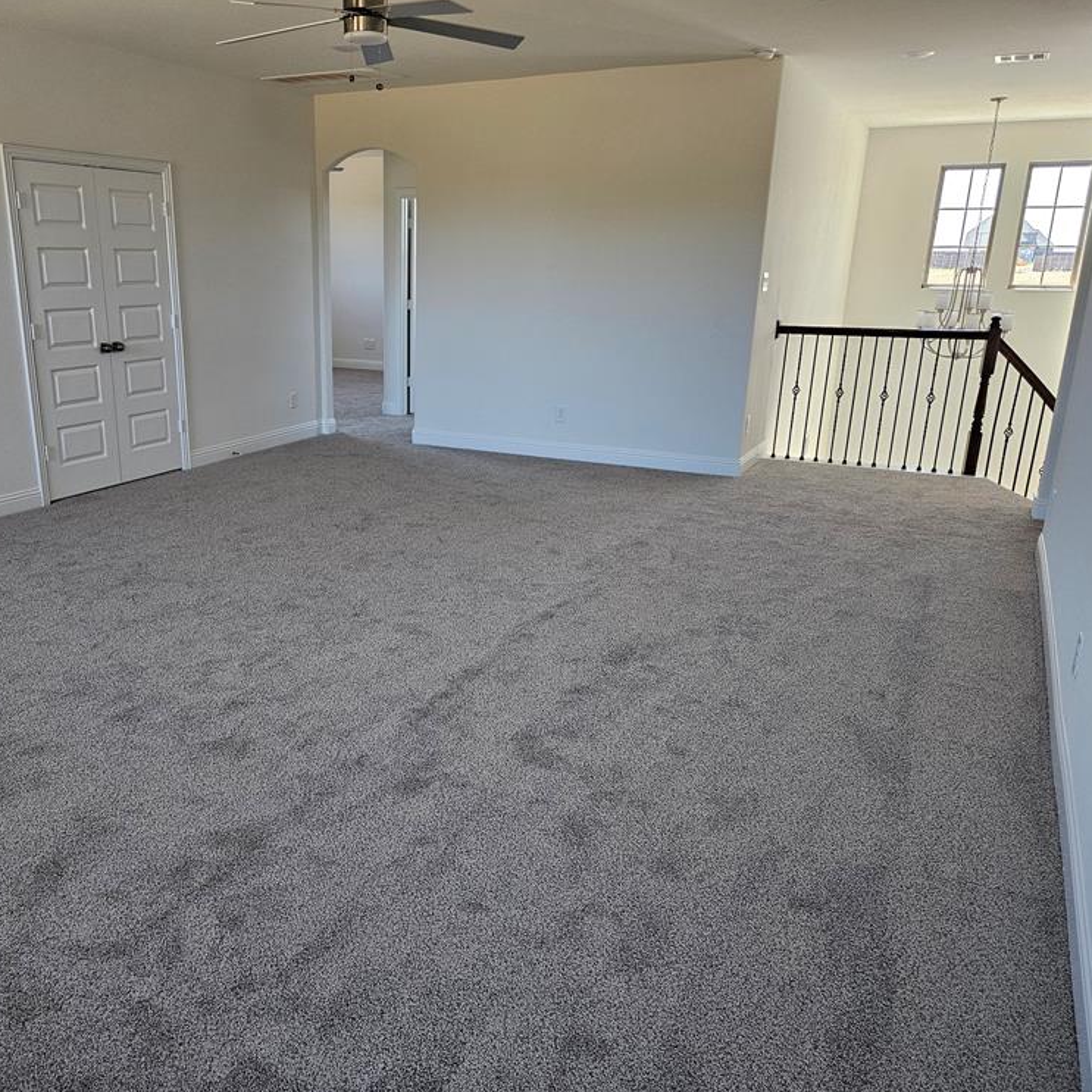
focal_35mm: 28
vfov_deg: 57.3
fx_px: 999
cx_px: 428
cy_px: 550
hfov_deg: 56.8
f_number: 1.8
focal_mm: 5.4
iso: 320
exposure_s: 1/359
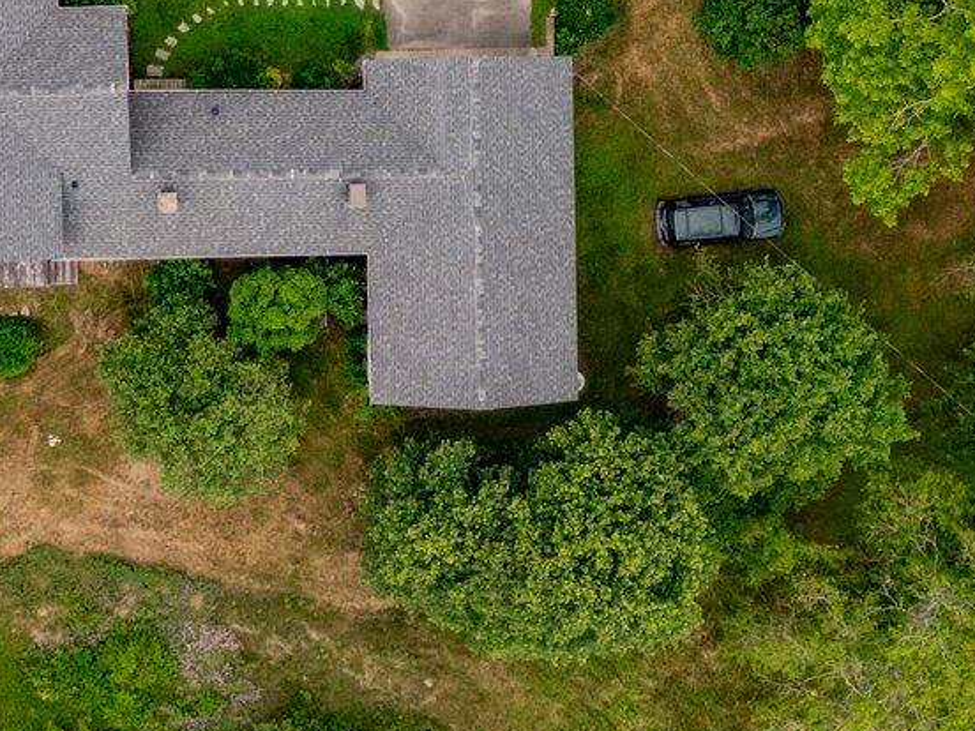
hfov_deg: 21.8
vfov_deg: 16.5
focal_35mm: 89
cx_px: 223
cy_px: 162
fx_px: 2507
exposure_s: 1/1250
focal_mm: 6.72
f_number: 1.7
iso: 100
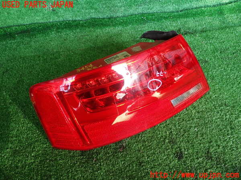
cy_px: 90
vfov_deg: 46.8
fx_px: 209
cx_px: 120
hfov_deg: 60.0
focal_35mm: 30
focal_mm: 5.4
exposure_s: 1/60
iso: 100
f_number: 2.3
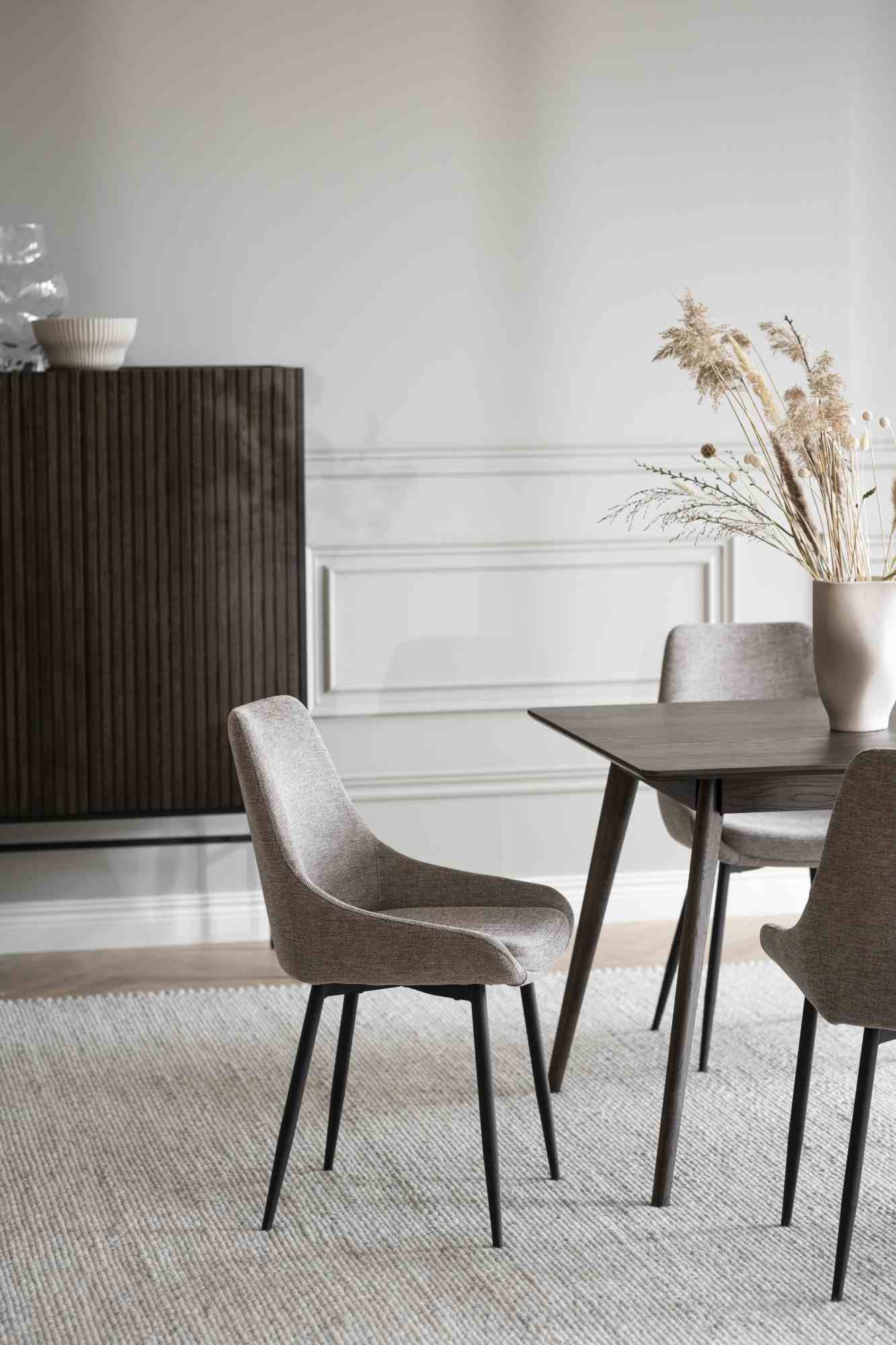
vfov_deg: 23.9
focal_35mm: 85
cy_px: 672
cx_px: 448
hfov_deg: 16.1
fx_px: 3174
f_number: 3.5
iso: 640
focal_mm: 85
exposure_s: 1/30
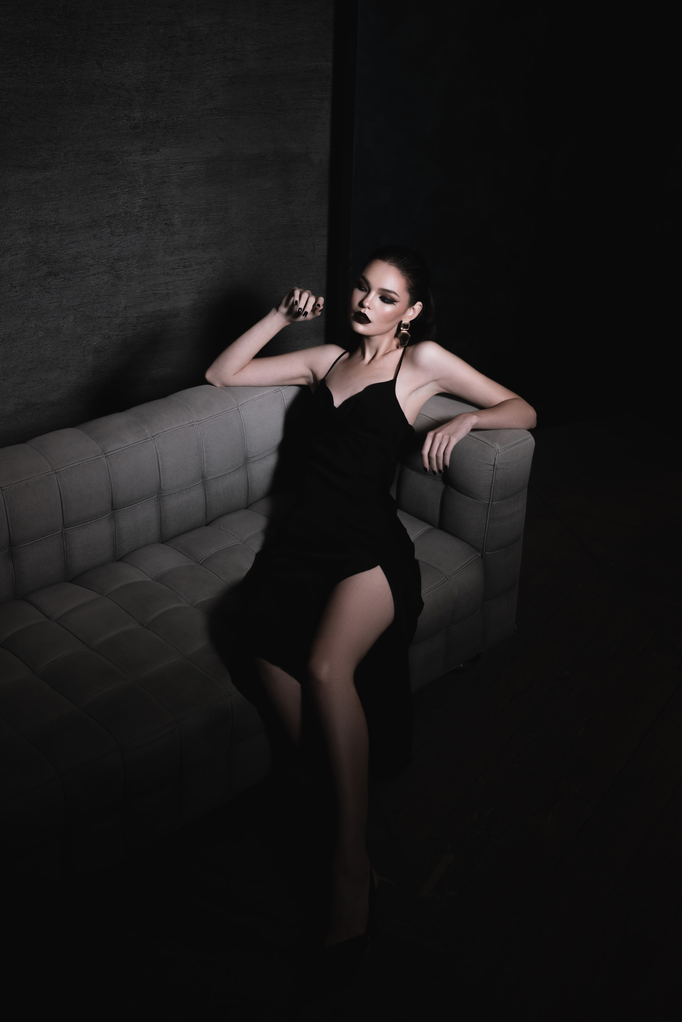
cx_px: 341
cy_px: 511
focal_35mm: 50
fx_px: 1420
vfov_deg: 39.6
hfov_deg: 27.0
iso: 200
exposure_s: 1/160
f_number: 8
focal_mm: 50
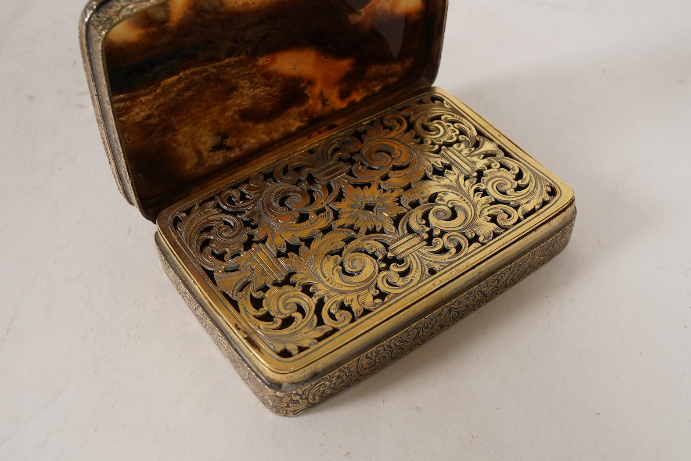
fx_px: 864
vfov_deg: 29.9
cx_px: 346
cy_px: 230
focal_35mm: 45
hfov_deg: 43.6
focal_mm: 30
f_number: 22
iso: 400
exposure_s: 1/125
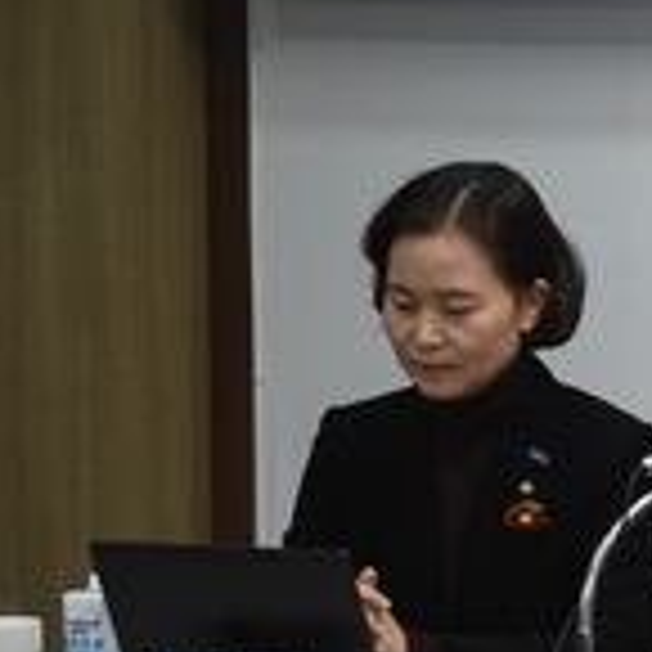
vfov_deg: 6.8
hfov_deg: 6.7
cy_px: 322
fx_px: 5477
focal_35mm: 257
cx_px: 1156
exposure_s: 1/400
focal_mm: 70
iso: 1250
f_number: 2.8
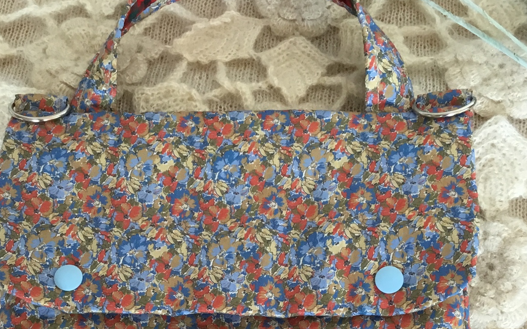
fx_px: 862
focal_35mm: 60
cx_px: 255
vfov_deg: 21.0
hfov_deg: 34.0
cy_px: 318
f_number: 2.4
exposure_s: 1/30
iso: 50
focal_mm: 3.3
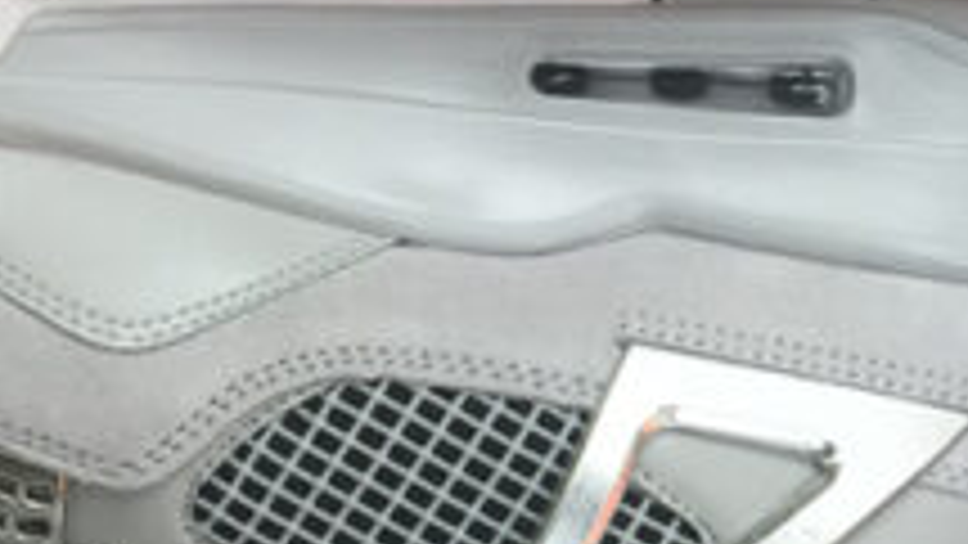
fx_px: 4441
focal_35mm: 173
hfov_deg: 12.4
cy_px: 688
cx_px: 158
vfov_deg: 7.0
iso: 20
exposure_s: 1/124
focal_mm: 6.6
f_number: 2.8
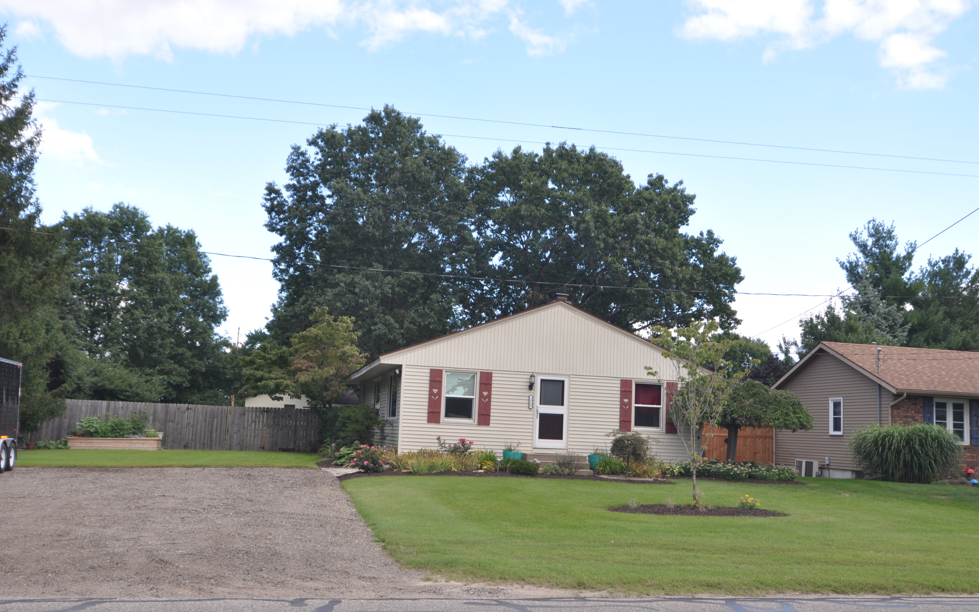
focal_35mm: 37
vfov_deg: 34.4
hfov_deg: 52.8
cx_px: 494
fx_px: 987
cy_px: 309
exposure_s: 1/200
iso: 200
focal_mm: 24
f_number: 7.1
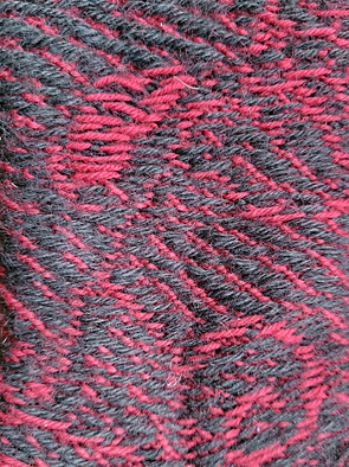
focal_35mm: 33
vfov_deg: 55.3
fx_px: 444
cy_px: 260
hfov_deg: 42.9
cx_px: 180
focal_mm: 5.4
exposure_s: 1/40
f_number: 1.8
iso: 640
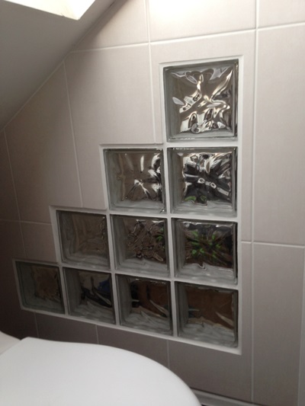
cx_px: 152
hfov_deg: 43.0
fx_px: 388
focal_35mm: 33
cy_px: 203
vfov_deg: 55.3
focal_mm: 4.12
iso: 50
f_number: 2.4
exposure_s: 1/24
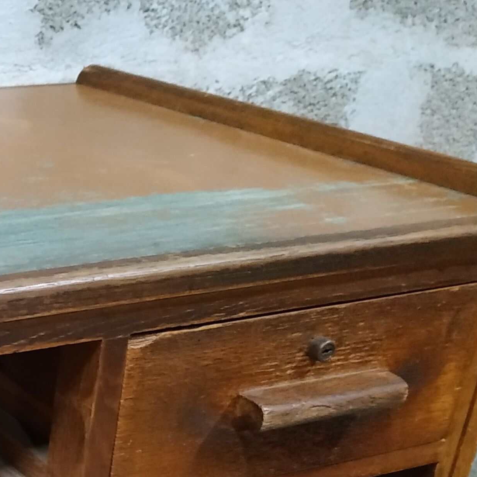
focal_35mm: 69
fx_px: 1076
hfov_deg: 21.9
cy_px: 470
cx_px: -178
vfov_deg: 24.0
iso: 1250
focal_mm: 3.94
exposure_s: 1/20
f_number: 1.9
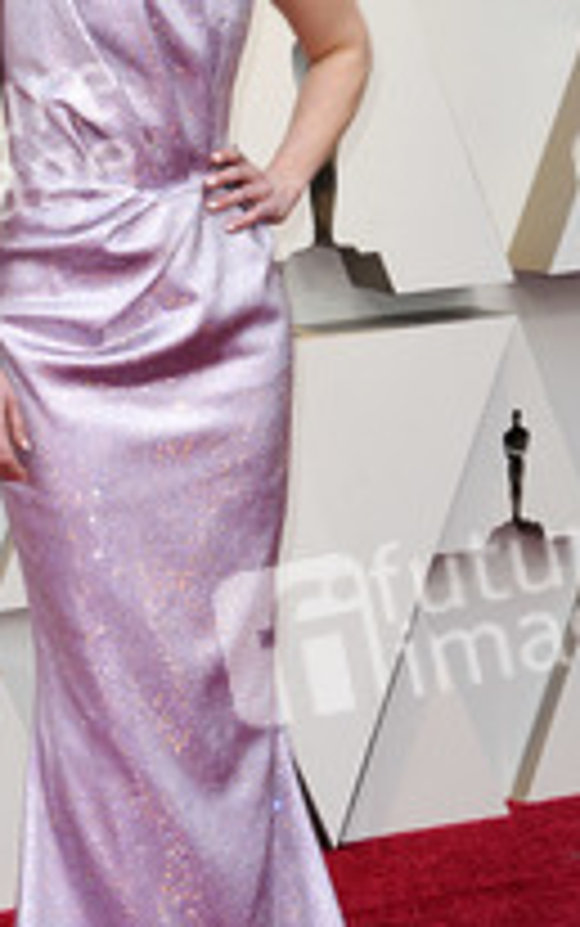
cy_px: 396
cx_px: 38
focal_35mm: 162
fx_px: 4091
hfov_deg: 8.1
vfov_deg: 12.9
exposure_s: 1/250
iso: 800
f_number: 8
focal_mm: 82
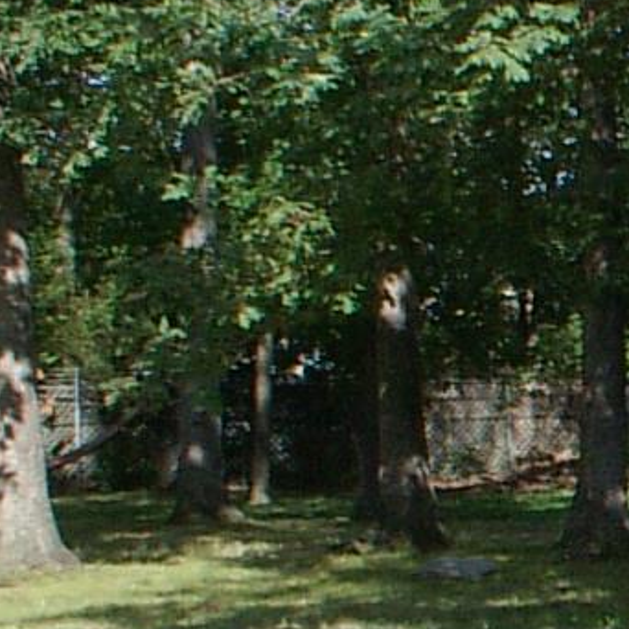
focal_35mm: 153
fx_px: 3145
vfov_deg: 11.4
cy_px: 456
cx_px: 1045
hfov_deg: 10.8
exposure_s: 1/180
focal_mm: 5.8
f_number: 6.7
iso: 100
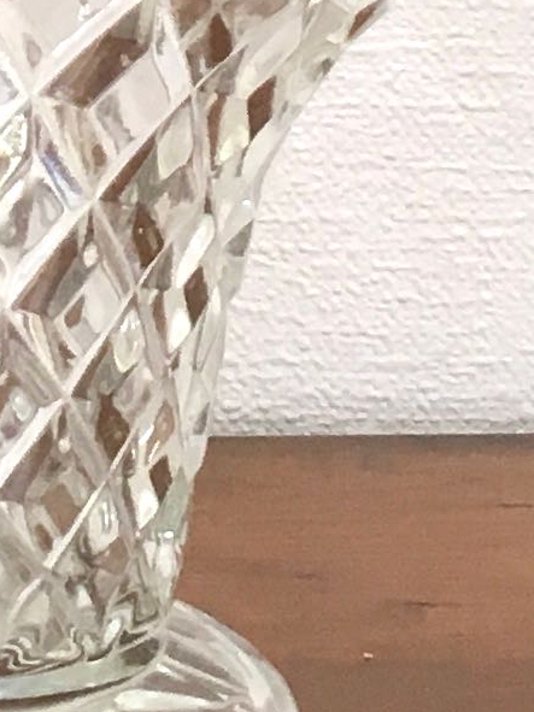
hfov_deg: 7.4
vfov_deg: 9.5
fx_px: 4074
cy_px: -546
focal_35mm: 198
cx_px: -199
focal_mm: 4.15
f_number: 2.2
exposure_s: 1/33
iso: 64
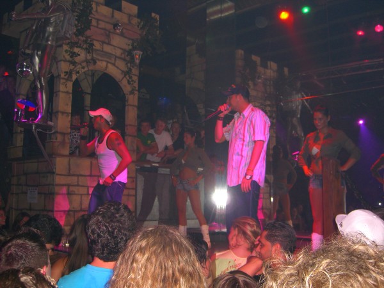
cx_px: 192
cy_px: 144
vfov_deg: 37.7
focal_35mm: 38
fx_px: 422
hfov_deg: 49.0
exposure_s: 1/60
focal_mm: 7.9
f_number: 2.8
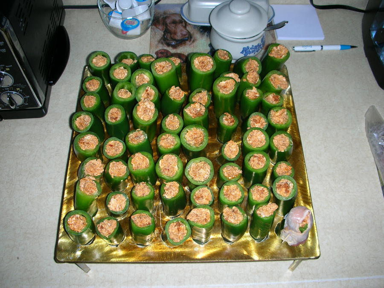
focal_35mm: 35
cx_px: 192
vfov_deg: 40.7
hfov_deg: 52.6
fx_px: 388
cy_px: 144
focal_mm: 5.8
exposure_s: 1/60.1
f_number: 3
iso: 50
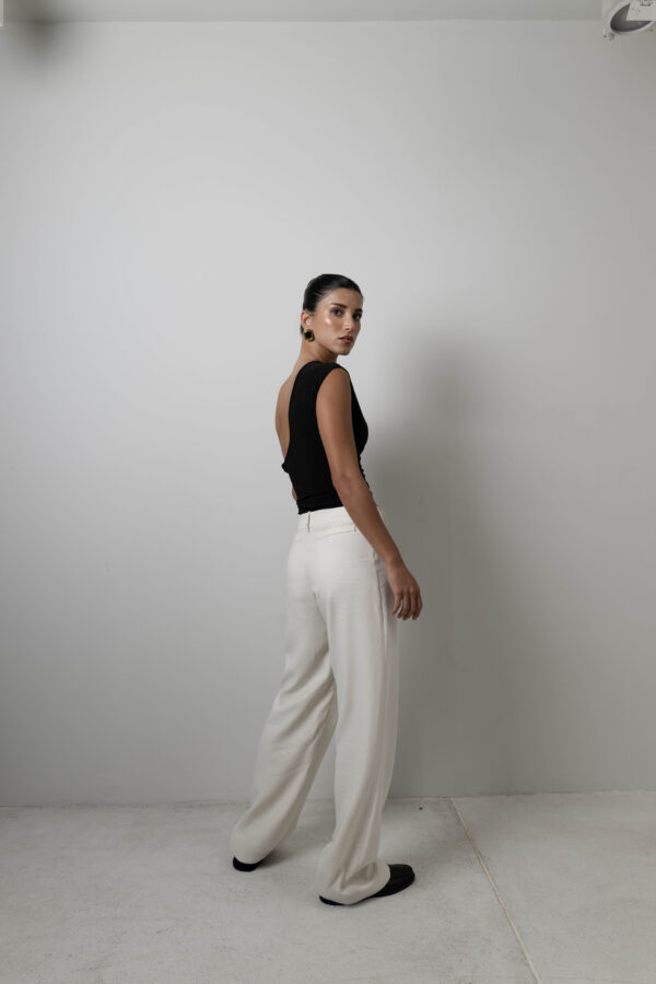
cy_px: 492
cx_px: 328
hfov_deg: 53.1
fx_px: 656
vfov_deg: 73.7
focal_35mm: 24
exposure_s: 1/200
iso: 100
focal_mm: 24
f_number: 7.1
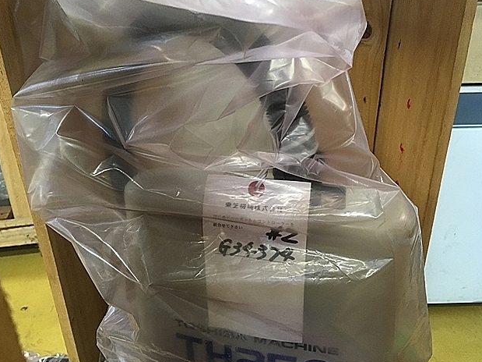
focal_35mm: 30
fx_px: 418
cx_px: 241
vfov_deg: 46.8
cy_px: 178
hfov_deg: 60.0
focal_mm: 4.15
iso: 160
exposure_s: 1/30
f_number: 2.2
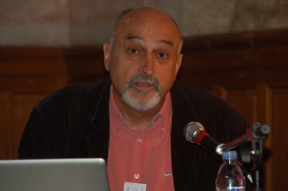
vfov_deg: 4.6
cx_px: 144
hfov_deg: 6.9
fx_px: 2395
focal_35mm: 300
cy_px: 96
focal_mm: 200
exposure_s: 1/60
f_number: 6.3
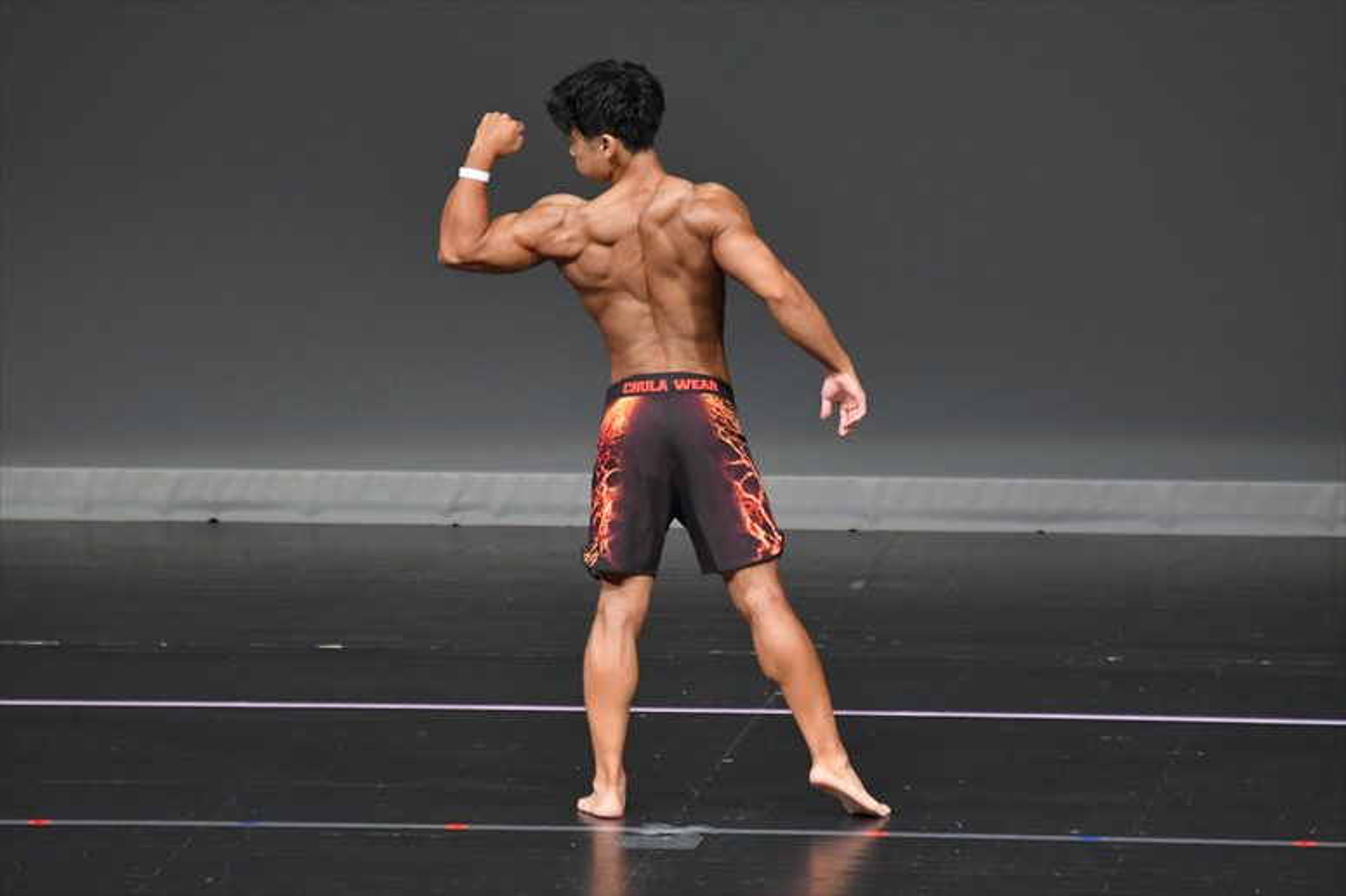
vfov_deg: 3.7
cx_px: 673
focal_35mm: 375
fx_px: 14014
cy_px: 448
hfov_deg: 5.5
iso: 4000
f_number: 5.6
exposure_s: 1/400
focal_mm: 250
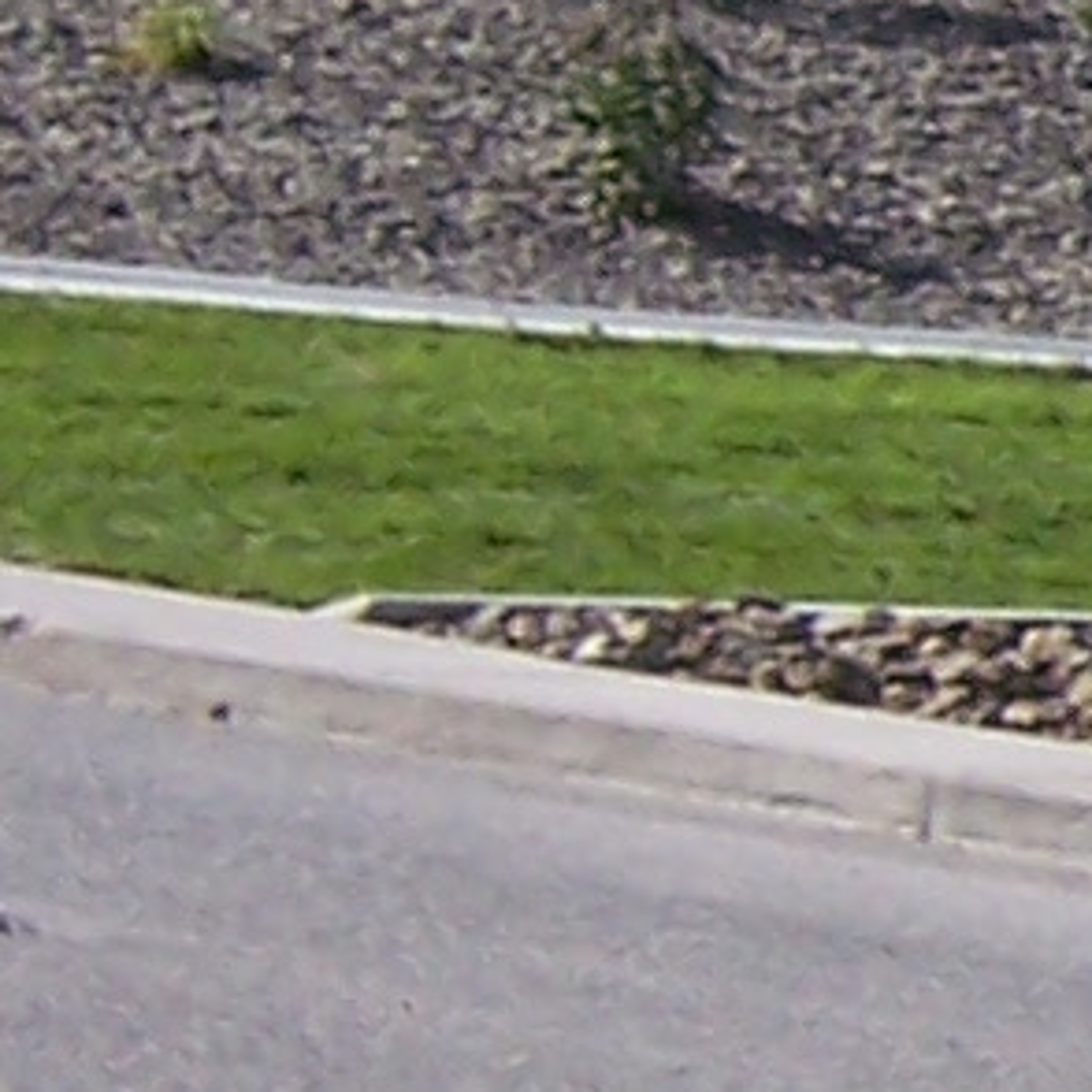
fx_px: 13562
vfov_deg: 4.6
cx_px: 4071
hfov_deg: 4.3
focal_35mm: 380
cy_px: -85
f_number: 4
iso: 80
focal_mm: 8.2
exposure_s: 1/500
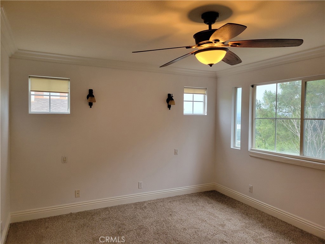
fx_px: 244
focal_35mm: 26
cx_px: 162
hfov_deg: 67.3
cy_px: 122
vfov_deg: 53.1
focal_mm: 5.4
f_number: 1.8
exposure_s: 1/120
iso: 250
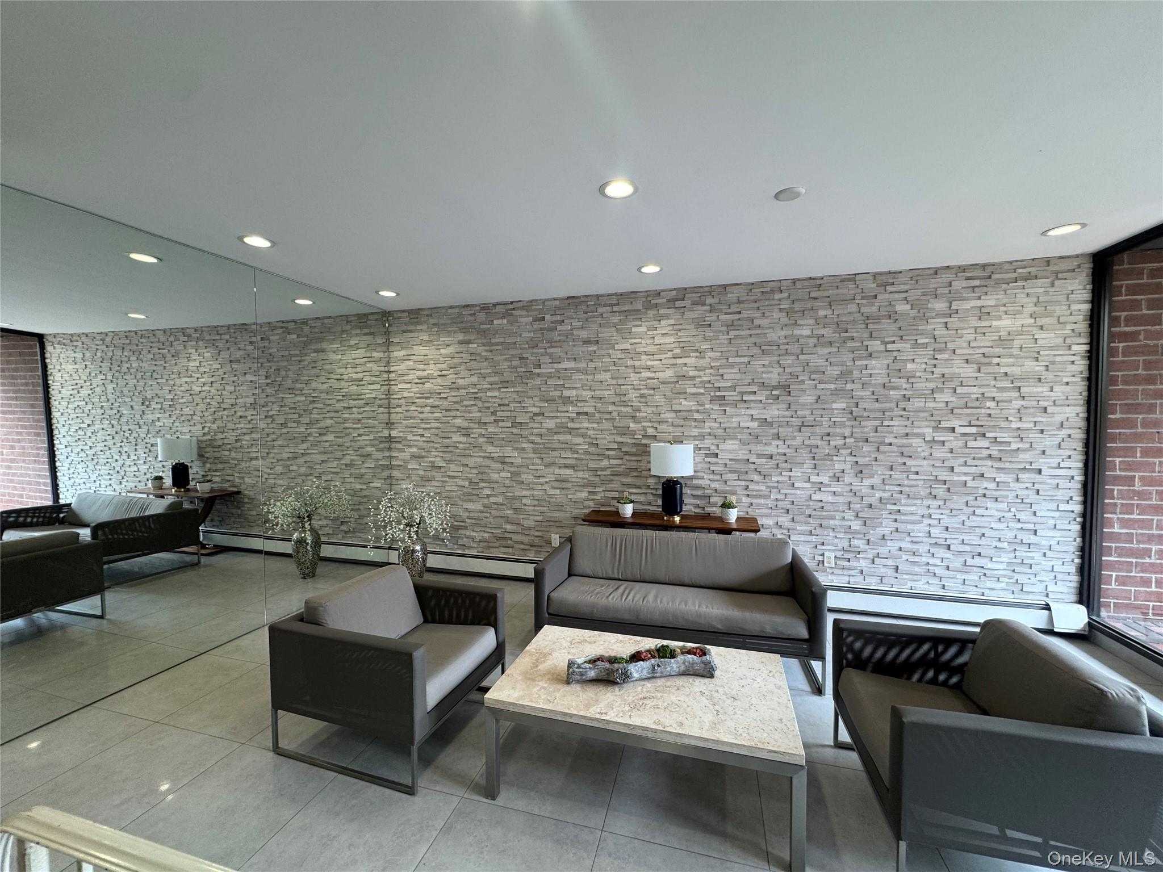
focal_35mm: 14
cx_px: 582
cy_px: 436
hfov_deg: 102.1
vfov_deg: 85.7
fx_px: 470
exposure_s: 1/120
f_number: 2.2
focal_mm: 2.22
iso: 125
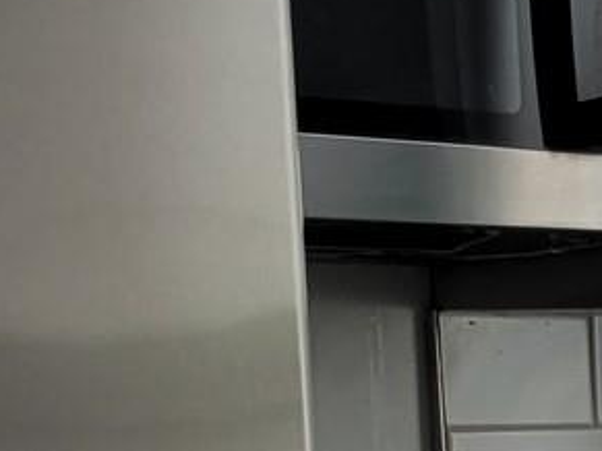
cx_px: 2075
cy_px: 730
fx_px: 3181
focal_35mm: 183
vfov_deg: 7.9
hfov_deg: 8.3
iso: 40
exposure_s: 1/677
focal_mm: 5.4
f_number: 1.8
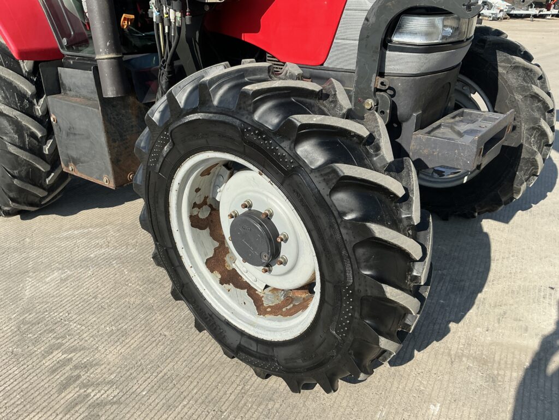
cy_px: 210
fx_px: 452
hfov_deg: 63.4
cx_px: 280
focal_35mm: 28
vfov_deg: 49.7
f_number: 1.8
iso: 25
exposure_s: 1/1342
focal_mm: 3
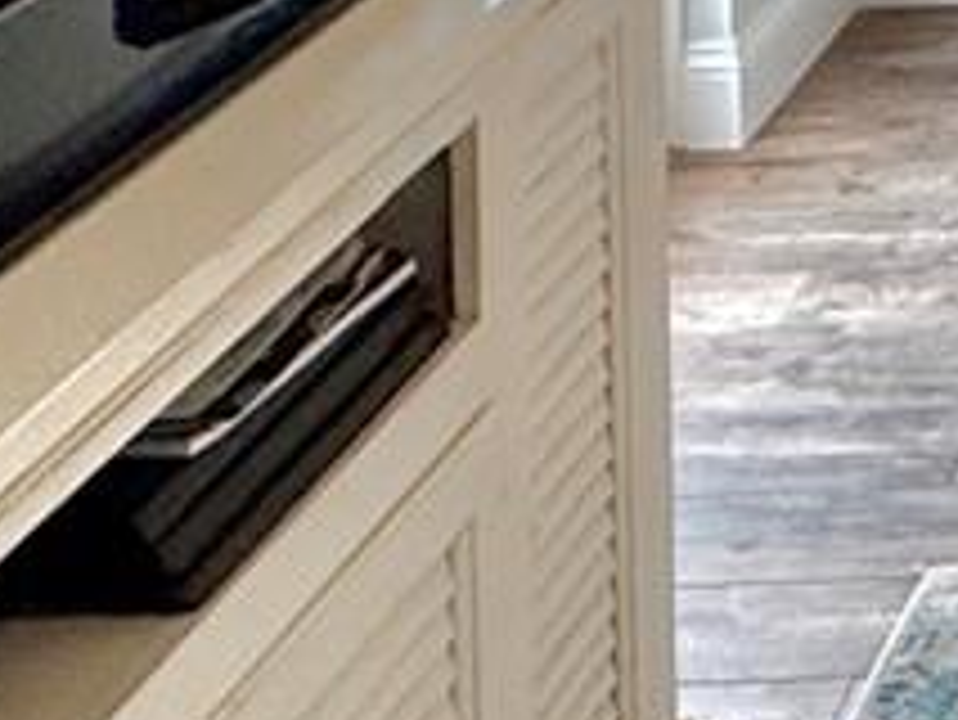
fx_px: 2908
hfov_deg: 15.2
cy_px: -1197
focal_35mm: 105
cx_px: 1912
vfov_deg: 11.0
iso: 160
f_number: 2.2
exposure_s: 1/120
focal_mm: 2.22
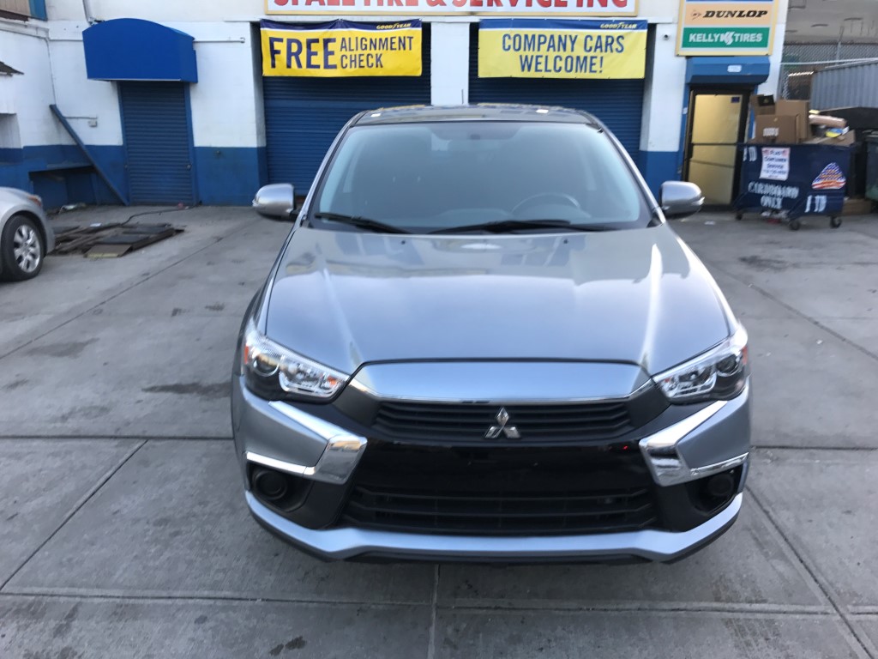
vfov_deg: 49.7
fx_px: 710
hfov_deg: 63.4
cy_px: 330
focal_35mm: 28
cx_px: 439
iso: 32
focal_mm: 3.99
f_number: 1.8
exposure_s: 1/120
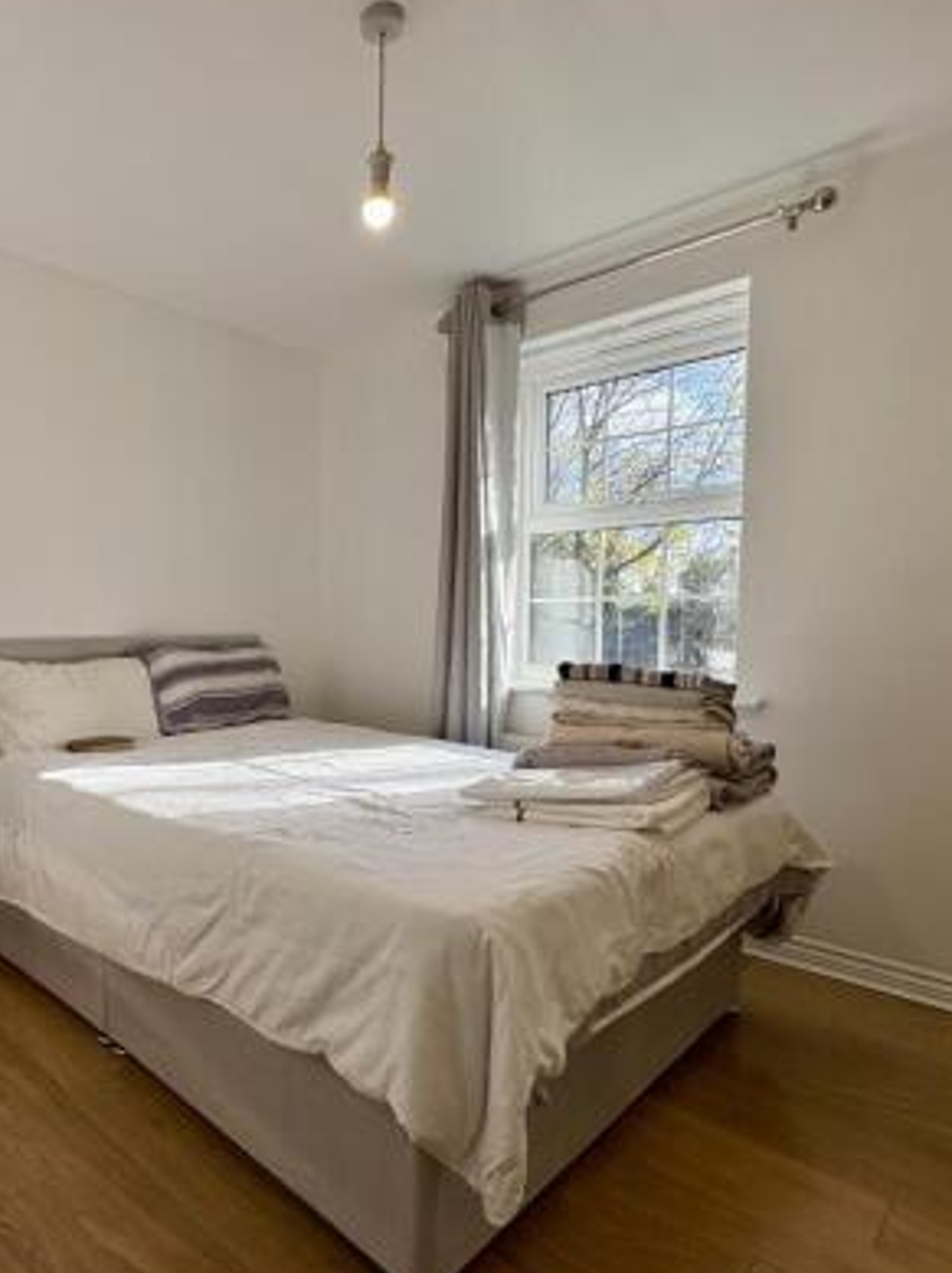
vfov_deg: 79.0
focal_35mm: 21
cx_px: 267
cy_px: 669
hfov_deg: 60.7
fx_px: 771
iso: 64
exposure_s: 1/356
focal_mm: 2.22
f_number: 2.2
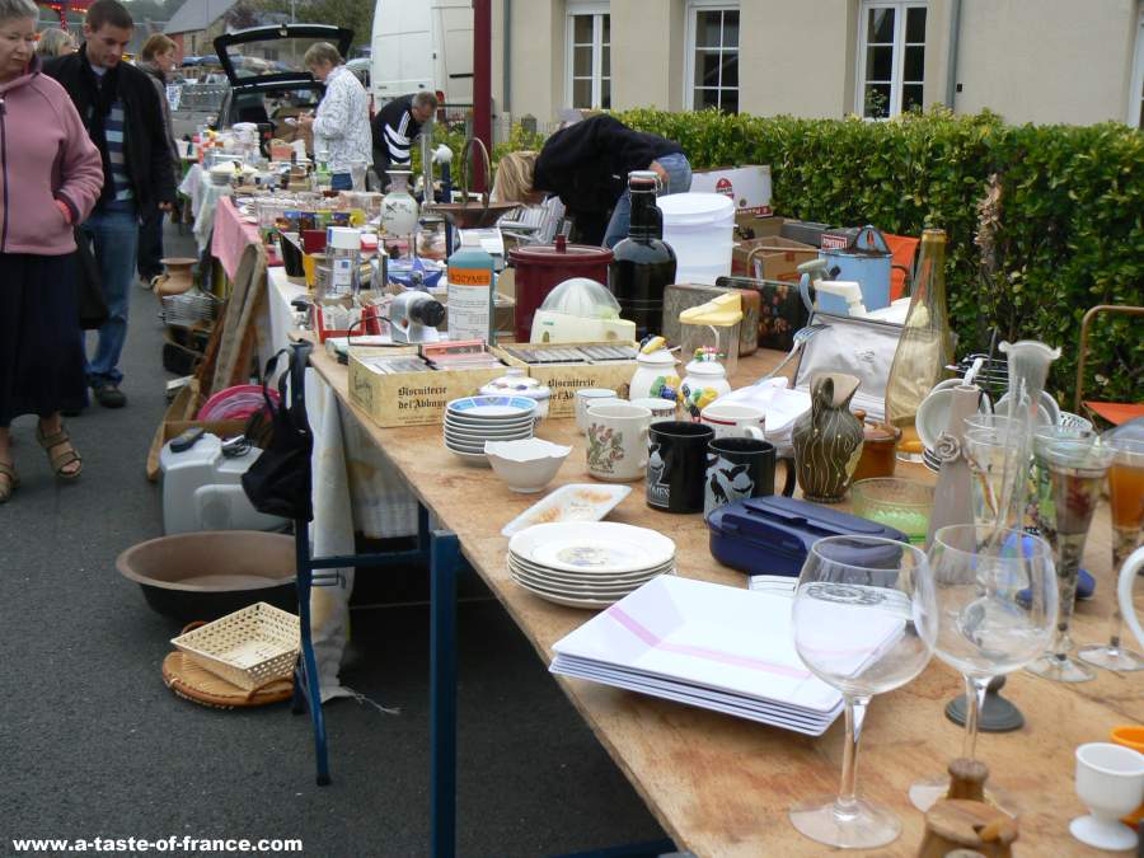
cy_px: 429
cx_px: 572
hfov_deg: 41.2
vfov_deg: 31.5
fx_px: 1520
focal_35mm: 46
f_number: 4
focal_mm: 7.7
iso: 80
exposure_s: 1/100
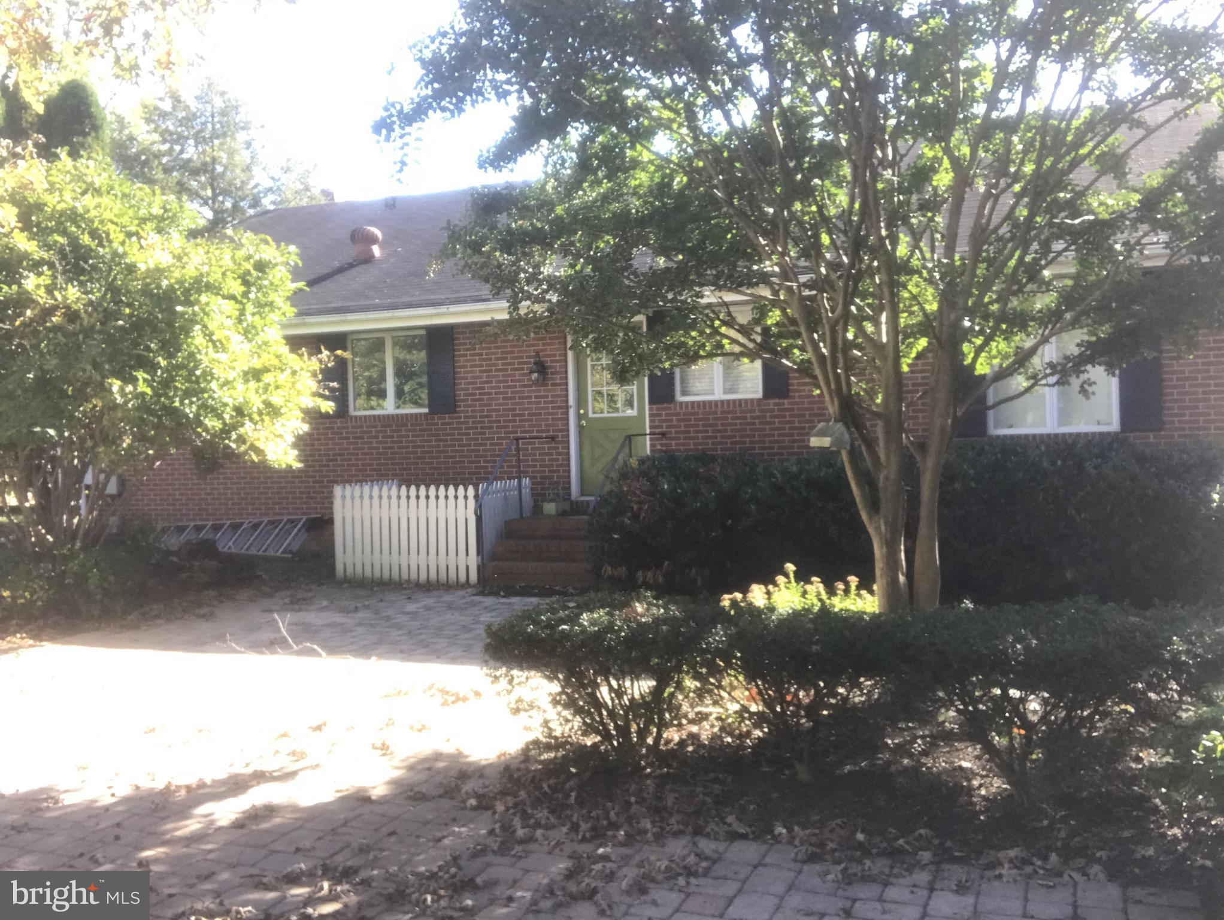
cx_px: 612
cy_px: 460
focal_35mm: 32
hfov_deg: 56.8
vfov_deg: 44.2
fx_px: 1132
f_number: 2.2
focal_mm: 2.9
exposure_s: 1/120
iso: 40
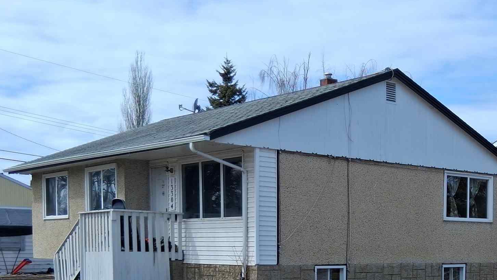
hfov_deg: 33.1
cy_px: 285
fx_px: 791
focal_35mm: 60
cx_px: 449
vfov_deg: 19.4
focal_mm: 3.98
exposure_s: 1/727
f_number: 1.8
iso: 25
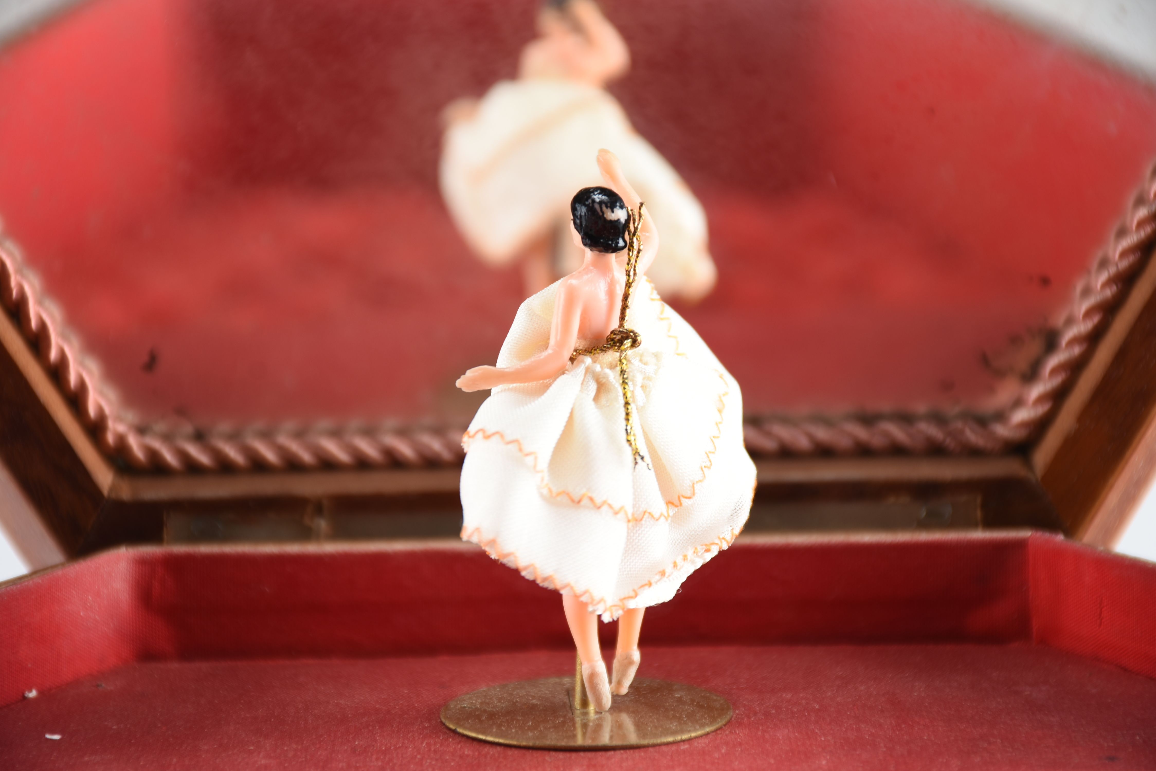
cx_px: 578
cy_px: 386
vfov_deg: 7.0
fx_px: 6263
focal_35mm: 195
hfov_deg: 10.5
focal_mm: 130
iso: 100
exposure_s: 1/100
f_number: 8
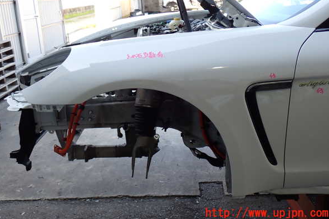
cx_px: 164
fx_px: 347
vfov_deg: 35.0
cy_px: 95
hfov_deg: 50.7
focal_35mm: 38
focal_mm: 6.37
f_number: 2.5
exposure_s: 1/80
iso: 100
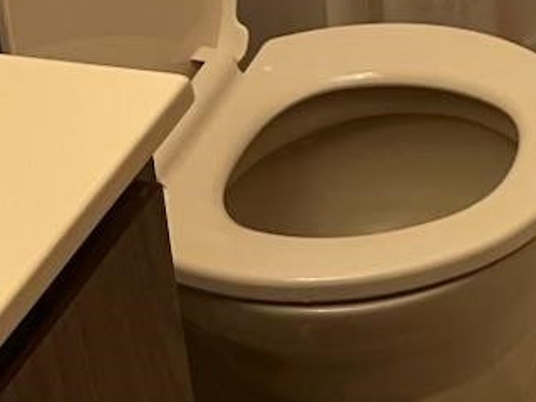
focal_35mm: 104
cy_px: -581
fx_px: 1610
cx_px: 801
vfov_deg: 11.6
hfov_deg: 17.1
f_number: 1.6
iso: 125
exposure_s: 1/60
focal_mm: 5.1
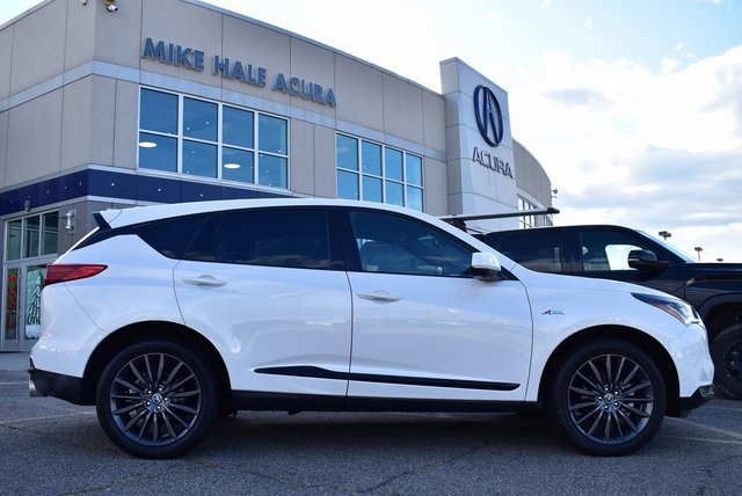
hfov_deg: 57.2
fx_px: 681
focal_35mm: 33
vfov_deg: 40.0
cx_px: 371
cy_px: 248
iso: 100
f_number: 7.1
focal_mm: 22
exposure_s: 1/200
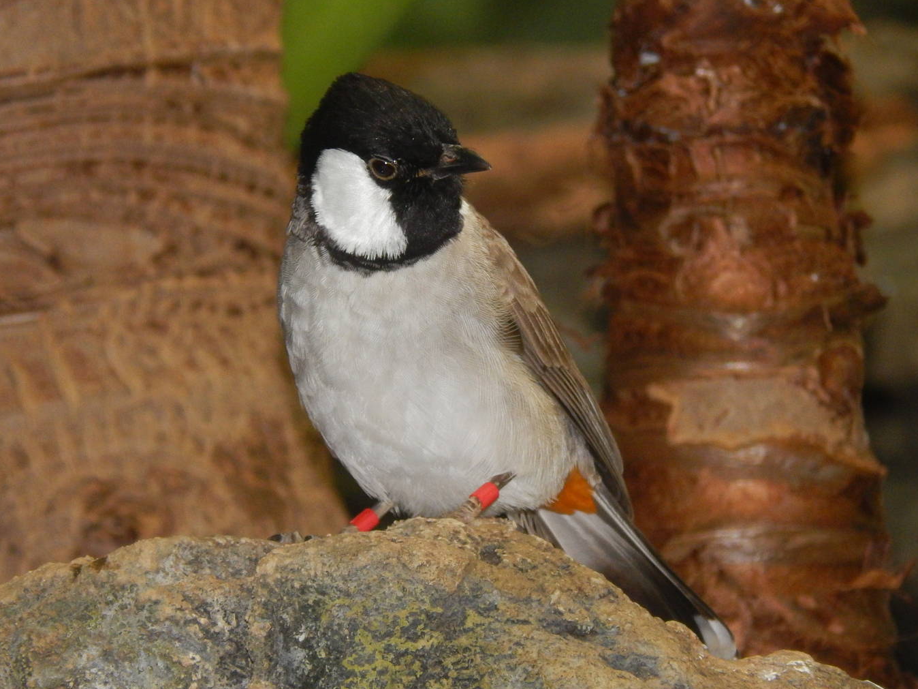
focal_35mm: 591
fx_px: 15673
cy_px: 386
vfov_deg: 2.5
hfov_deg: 3.4
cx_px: 392
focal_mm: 88.6
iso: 500
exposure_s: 1/125
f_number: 5.8
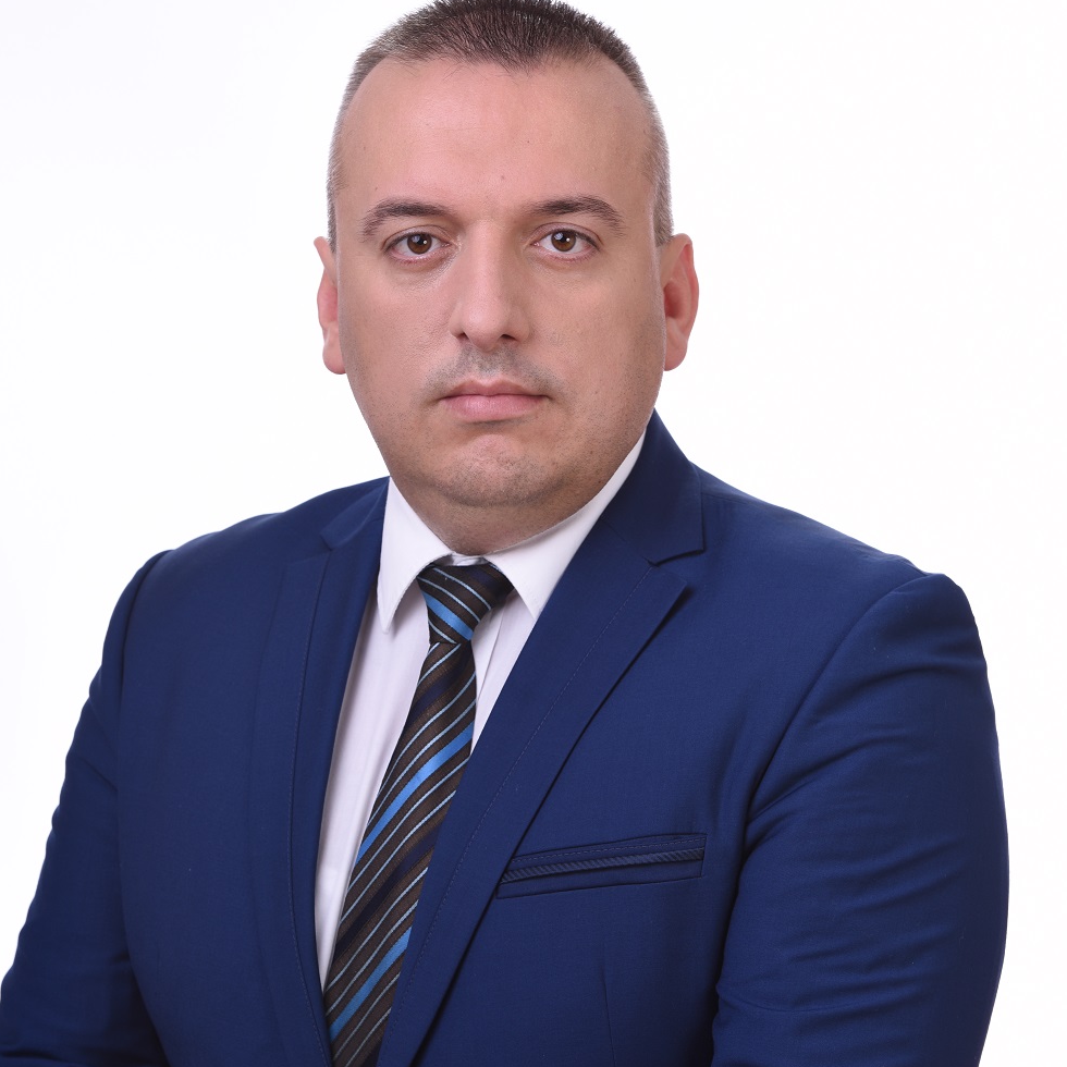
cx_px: 534
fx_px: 5789
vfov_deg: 10.5
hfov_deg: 10.5
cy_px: 617
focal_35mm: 166
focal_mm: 130
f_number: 8
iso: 100
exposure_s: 1/125
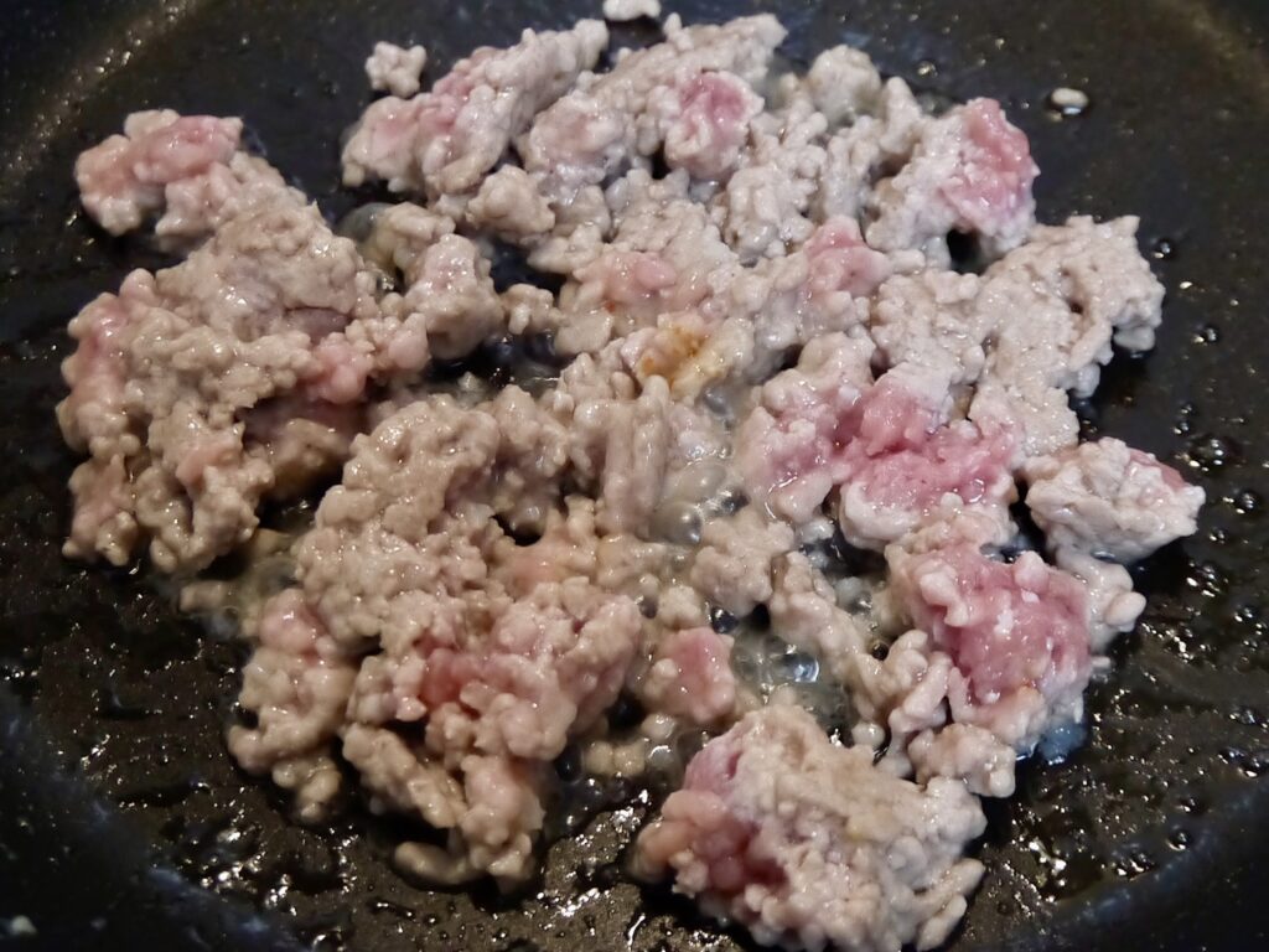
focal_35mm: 54
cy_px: 476
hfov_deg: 35.5
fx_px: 1980
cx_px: 634
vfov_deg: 27.0
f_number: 3.5
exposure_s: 1/60
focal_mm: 14
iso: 800
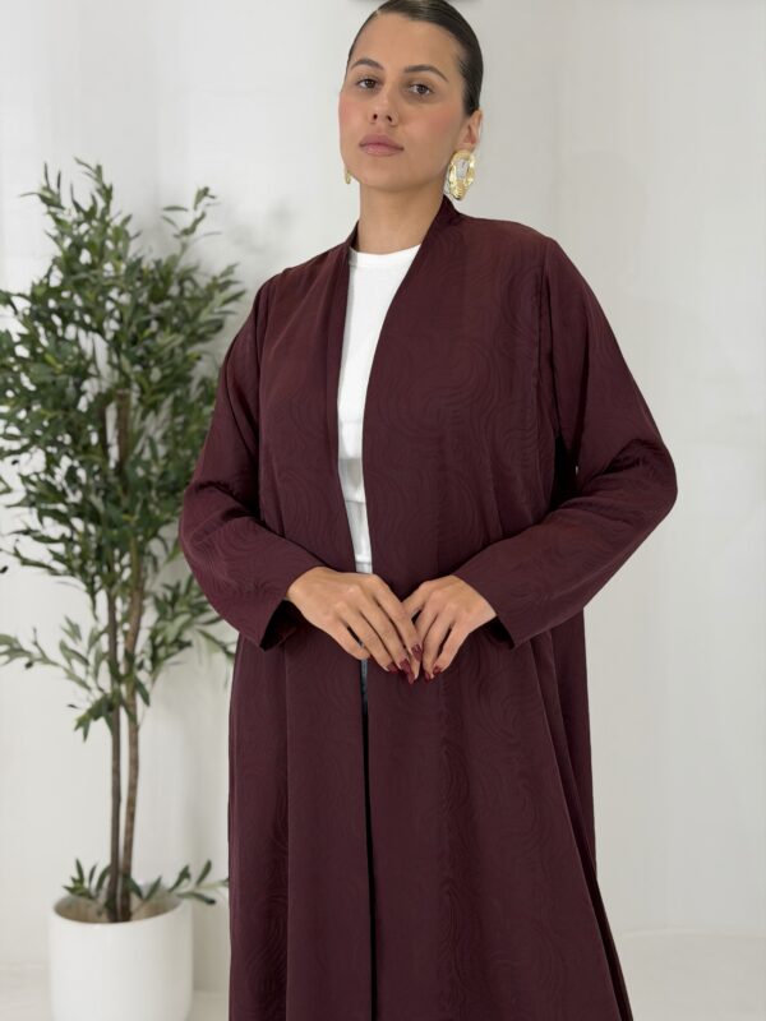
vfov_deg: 39.7
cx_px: 383
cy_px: 510
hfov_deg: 30.3
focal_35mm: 48
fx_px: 1416
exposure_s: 1/444
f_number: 1.78
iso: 64
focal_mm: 6.76
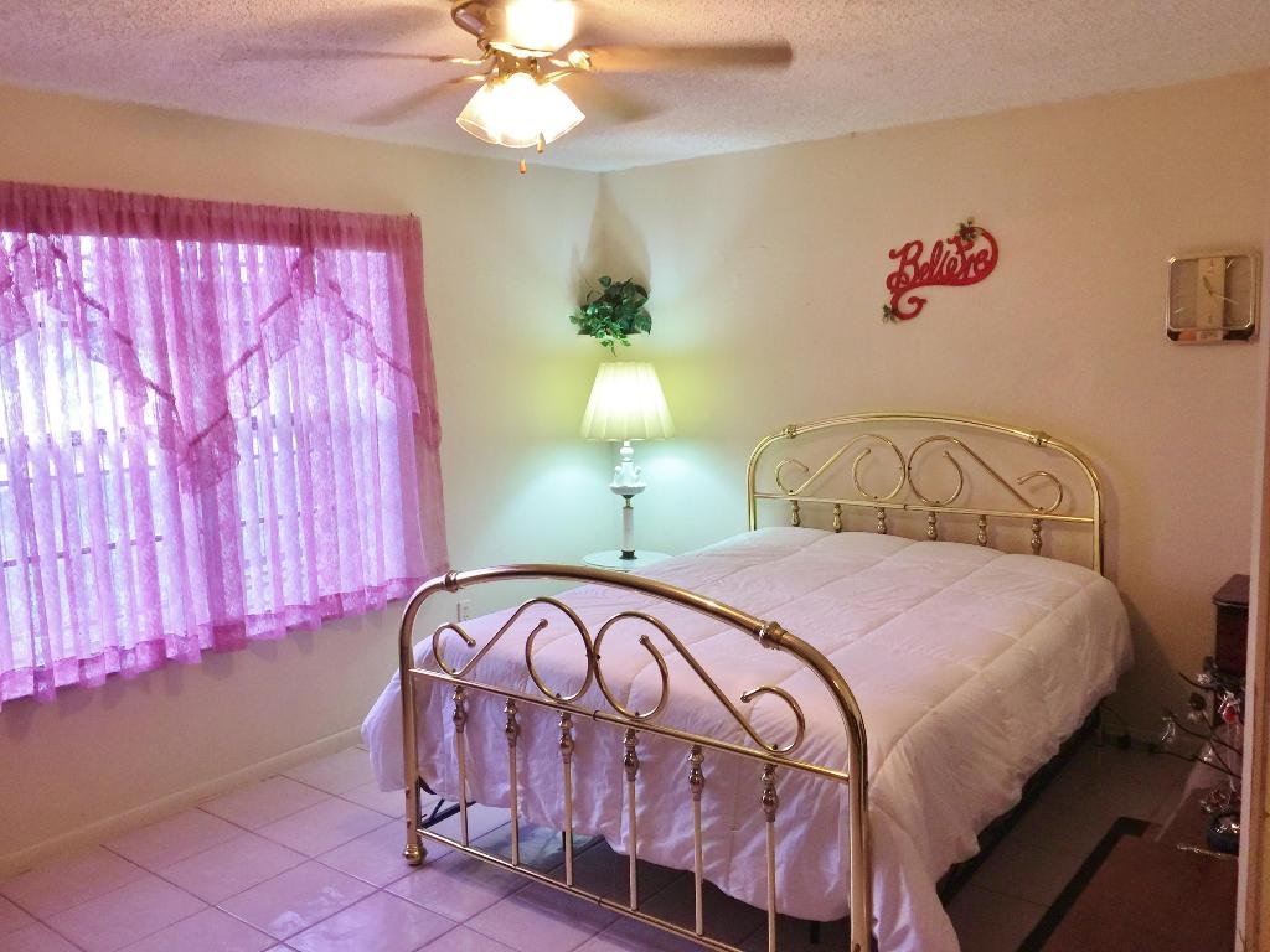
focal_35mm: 29
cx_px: 635
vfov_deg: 48.2
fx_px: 1064
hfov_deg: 61.7
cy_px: 476
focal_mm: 4.15
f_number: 2.2
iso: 40
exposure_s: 1/15
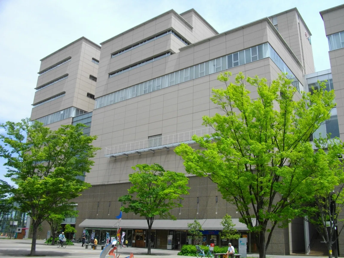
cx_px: 172
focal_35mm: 32
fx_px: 318
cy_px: 129
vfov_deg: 44.2
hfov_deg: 56.8
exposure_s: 1/320
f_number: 5.5
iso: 100
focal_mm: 5.7
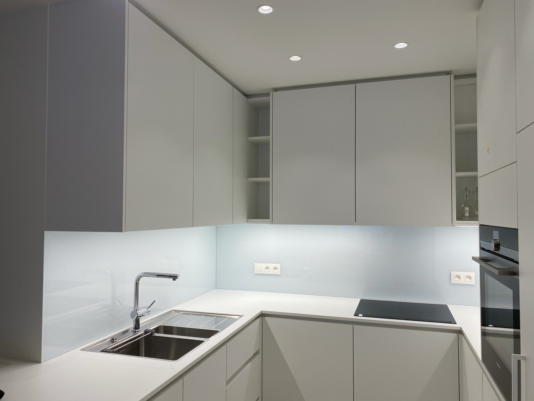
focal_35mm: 26
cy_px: 200
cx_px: 267
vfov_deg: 53.0
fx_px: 401
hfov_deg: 67.3
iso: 50
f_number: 1.8
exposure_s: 1/101
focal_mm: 4.25
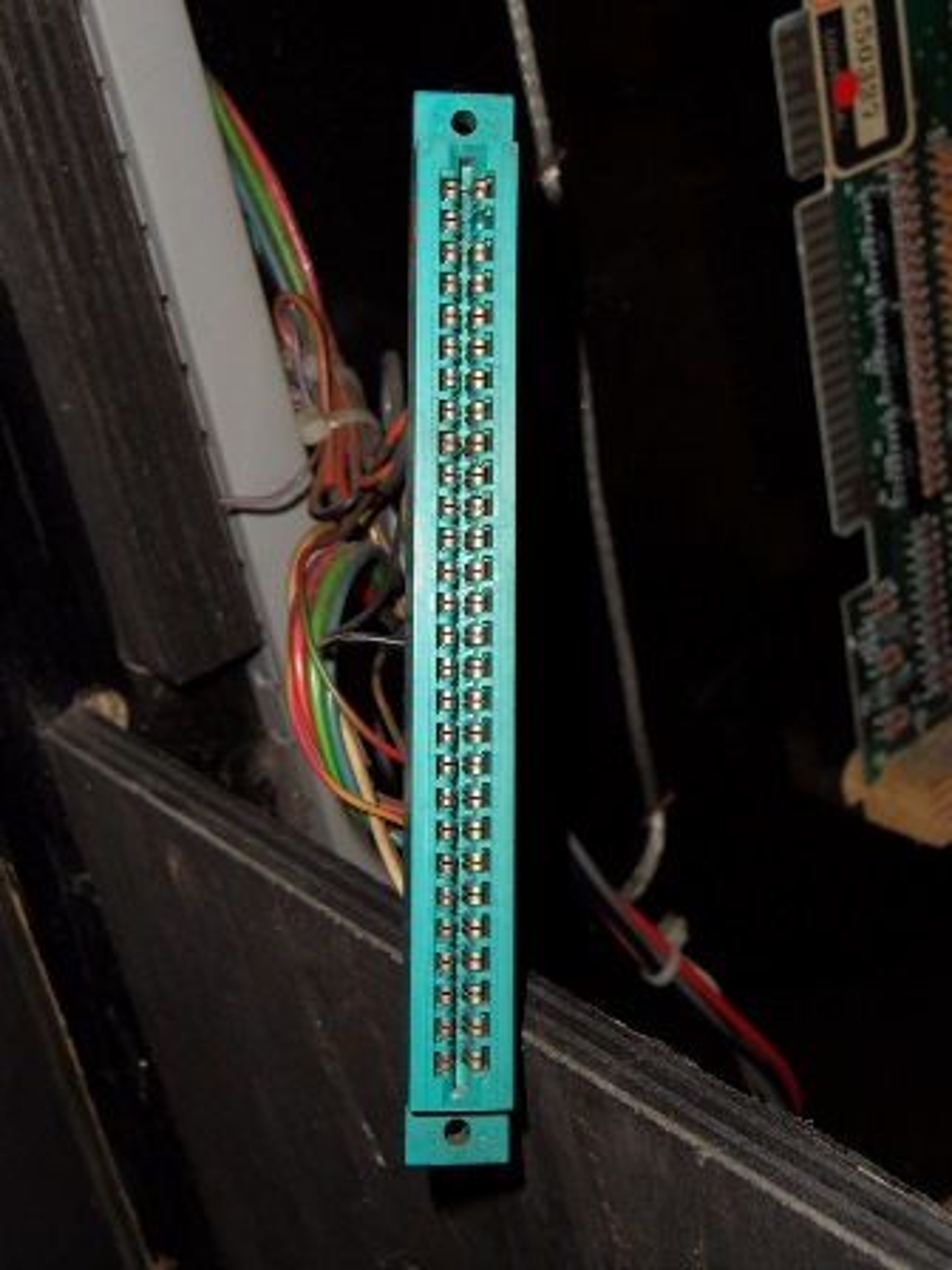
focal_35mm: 53
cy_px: 635
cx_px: 476
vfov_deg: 36.2
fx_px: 1943
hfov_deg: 27.5
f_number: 11
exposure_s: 1/60
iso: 100
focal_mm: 9.5
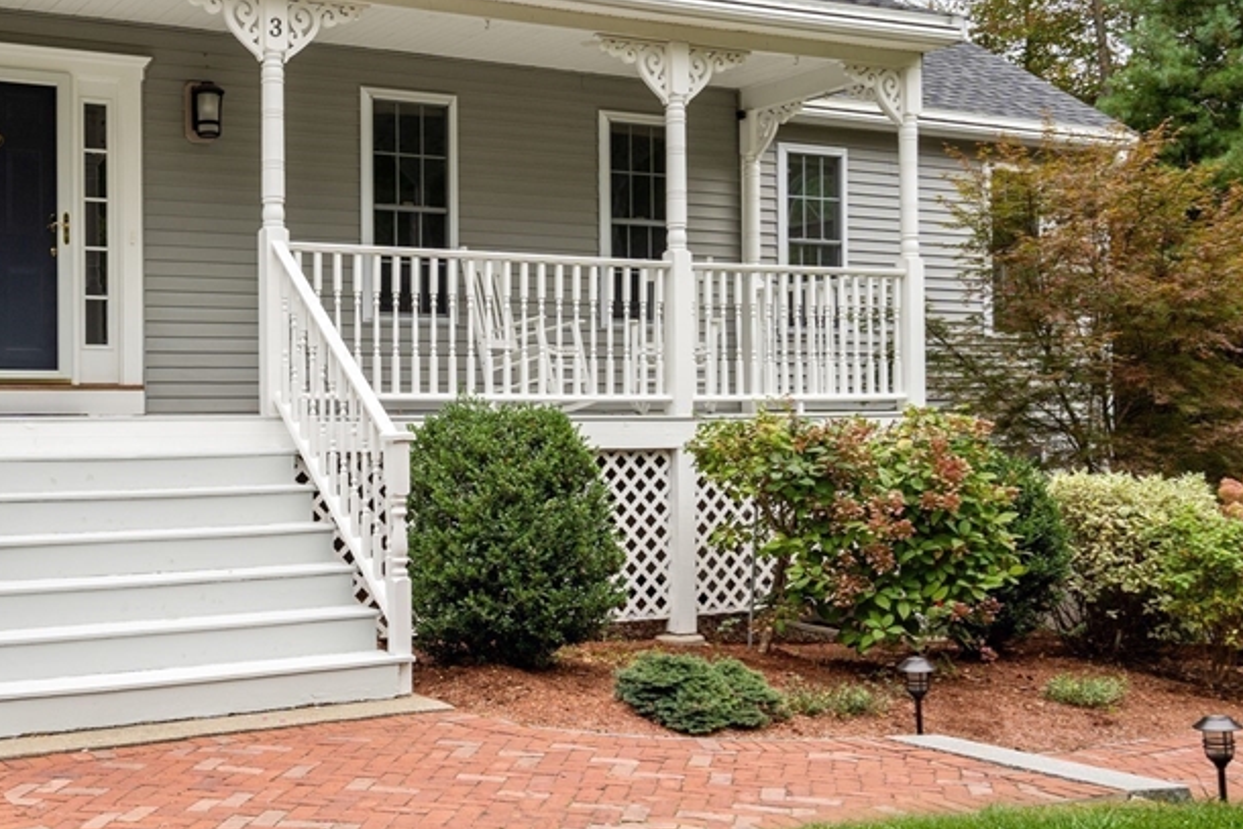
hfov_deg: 45.3
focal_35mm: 42
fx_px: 1450
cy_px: 362
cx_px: 369
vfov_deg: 31.9
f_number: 7.1
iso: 320
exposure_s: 1/200
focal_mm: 25
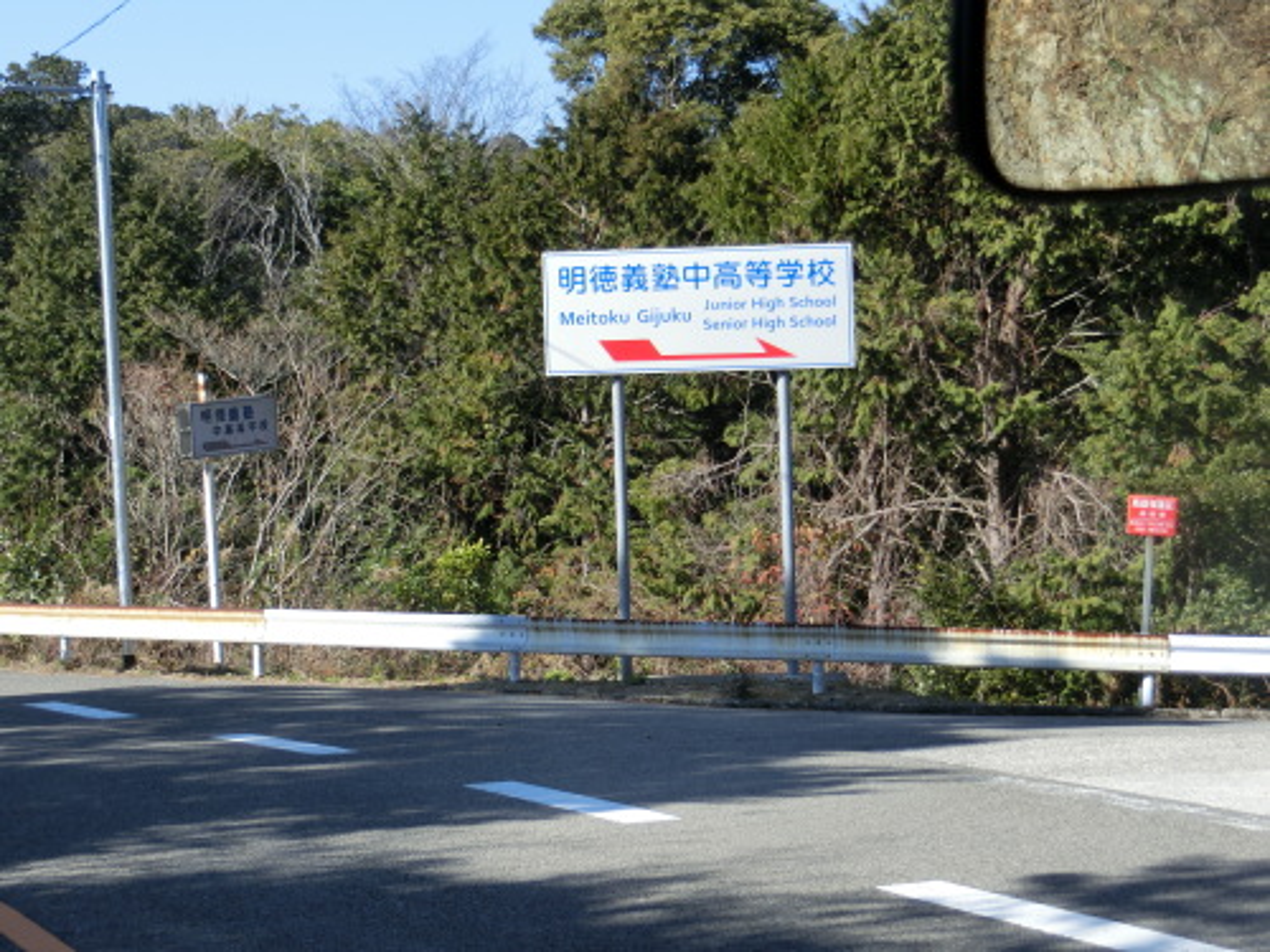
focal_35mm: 70
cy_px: 476
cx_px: 635
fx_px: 2568
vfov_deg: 21.0
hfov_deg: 27.8
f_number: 5.2
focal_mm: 12.4
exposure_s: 1/200
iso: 80
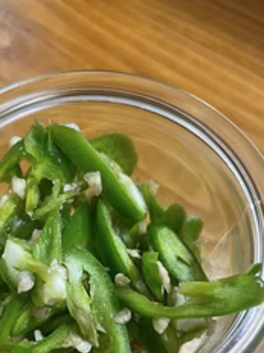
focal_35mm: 45
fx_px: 458
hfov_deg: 31.9
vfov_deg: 40.9
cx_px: 85
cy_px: 264
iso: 250
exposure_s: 1/50
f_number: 1.6
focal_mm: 4.2
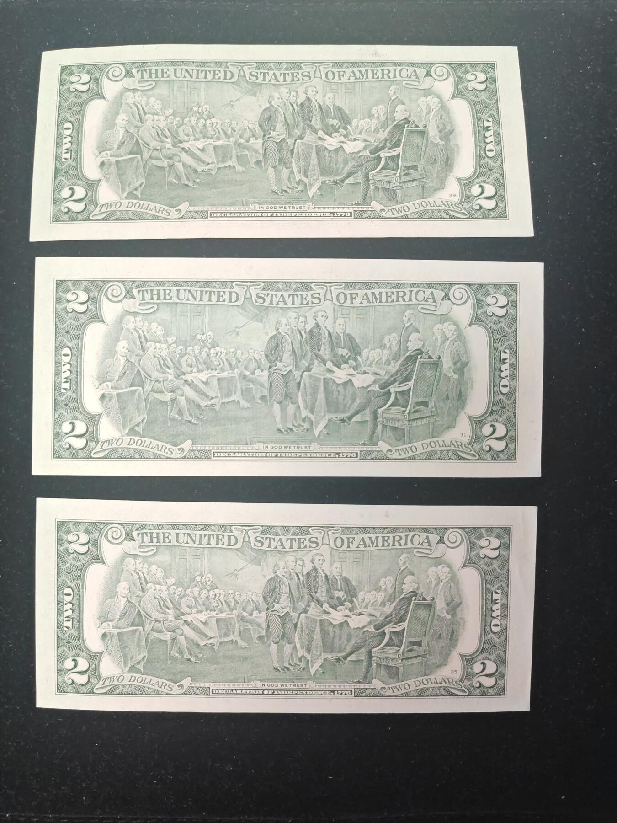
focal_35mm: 25
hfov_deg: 54.9
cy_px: 412
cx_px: 308
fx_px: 594
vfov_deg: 69.4
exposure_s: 1/100
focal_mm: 5.3
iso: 400
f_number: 1.9
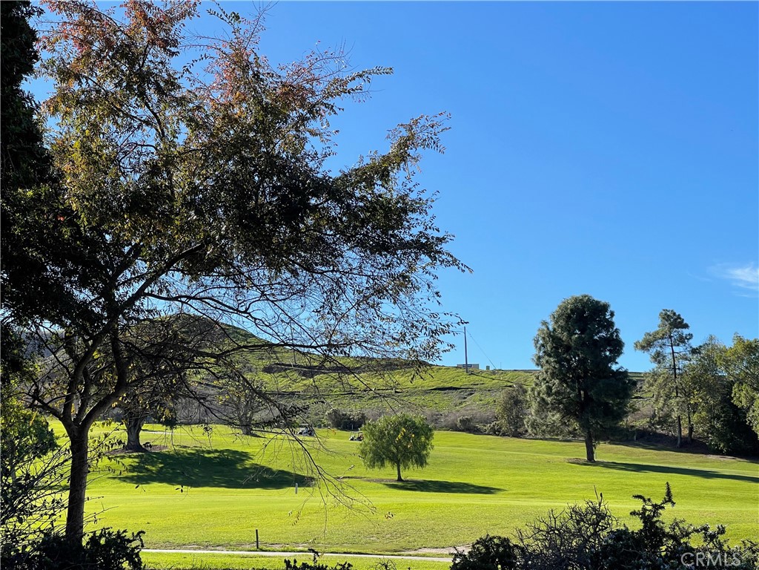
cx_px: 380
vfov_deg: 22.9
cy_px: 285
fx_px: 1403
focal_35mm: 64
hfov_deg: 30.3
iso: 20
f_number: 2.2
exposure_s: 1/1263
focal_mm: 7.5
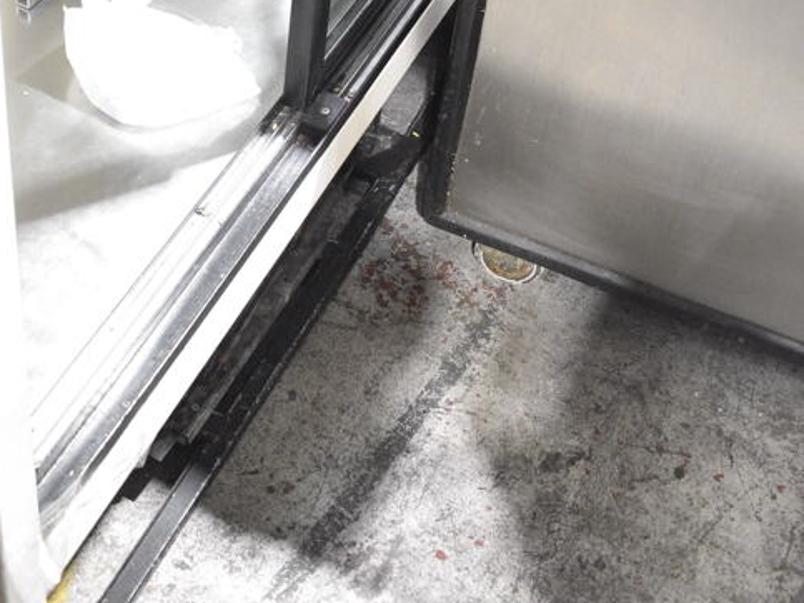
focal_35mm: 60
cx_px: 300
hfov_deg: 32.0
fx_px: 1393
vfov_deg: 22.5
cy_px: -116
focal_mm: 22
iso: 2500
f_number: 3.8
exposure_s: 1/30
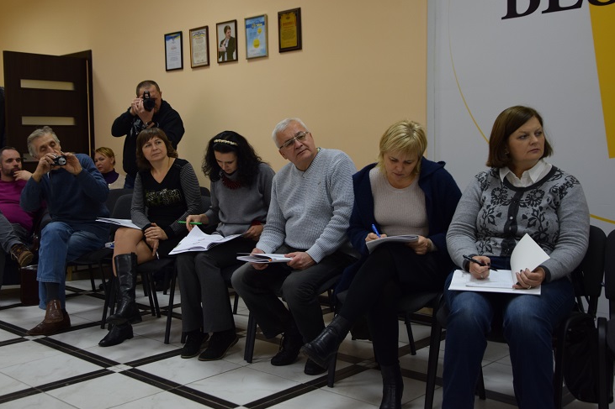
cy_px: 183
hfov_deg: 44.8
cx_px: 262
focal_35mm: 44
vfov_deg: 30.8
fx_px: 744
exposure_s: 1/50
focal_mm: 25
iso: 500
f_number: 4
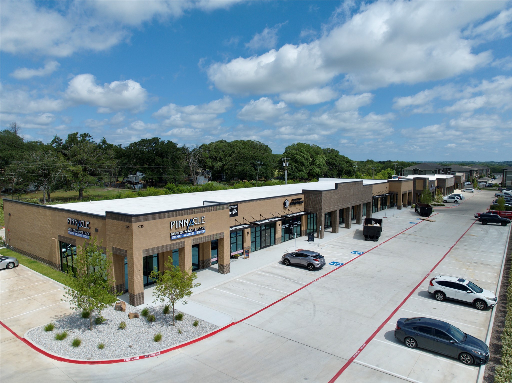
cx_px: 256
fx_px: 355
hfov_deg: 71.6
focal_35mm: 24
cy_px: 192
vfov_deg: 56.8
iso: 100
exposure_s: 1/2500
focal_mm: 12.29
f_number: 2.8
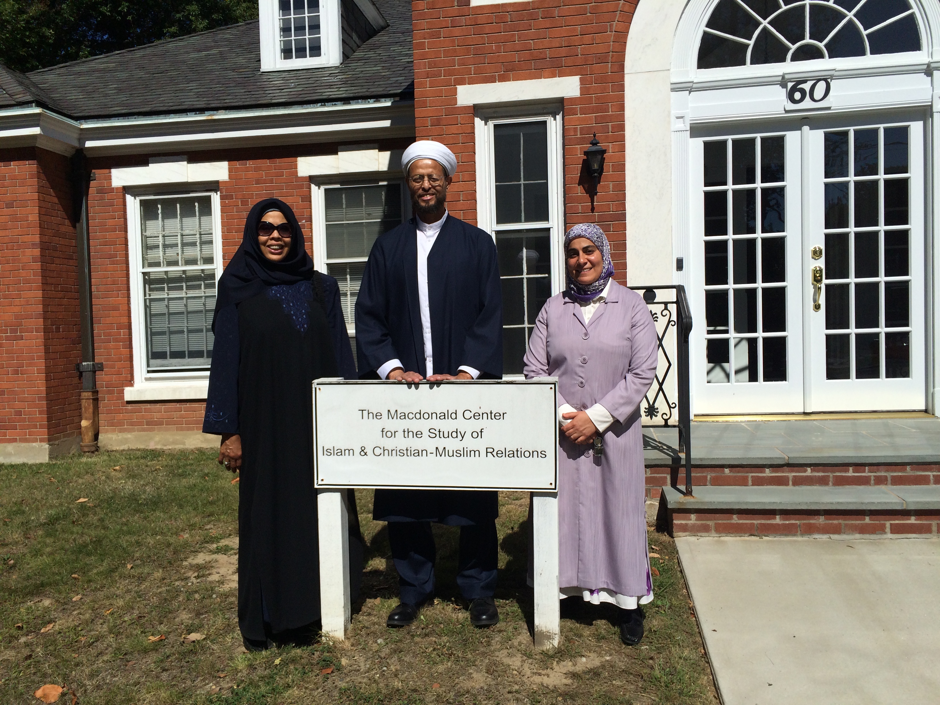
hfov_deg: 61.7
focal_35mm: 29
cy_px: 352
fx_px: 787
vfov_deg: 48.2
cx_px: 470
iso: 32
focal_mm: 4.15
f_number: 2.2
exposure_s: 1/5882
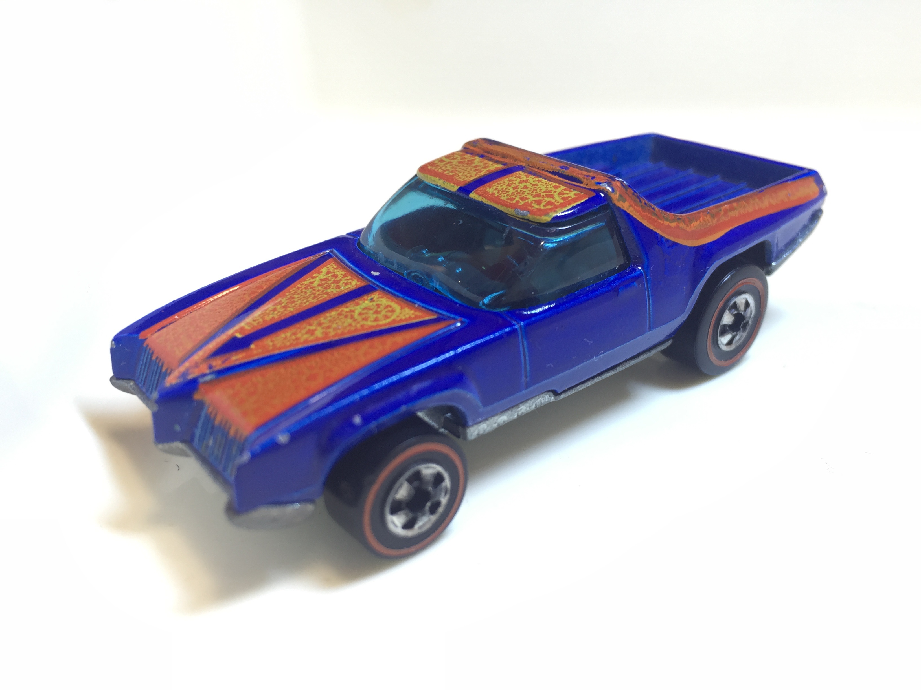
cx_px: 460
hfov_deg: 61.7
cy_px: 345
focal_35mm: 29
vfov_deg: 48.2
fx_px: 772
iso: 40
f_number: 2.2
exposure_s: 1/33
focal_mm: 4.15
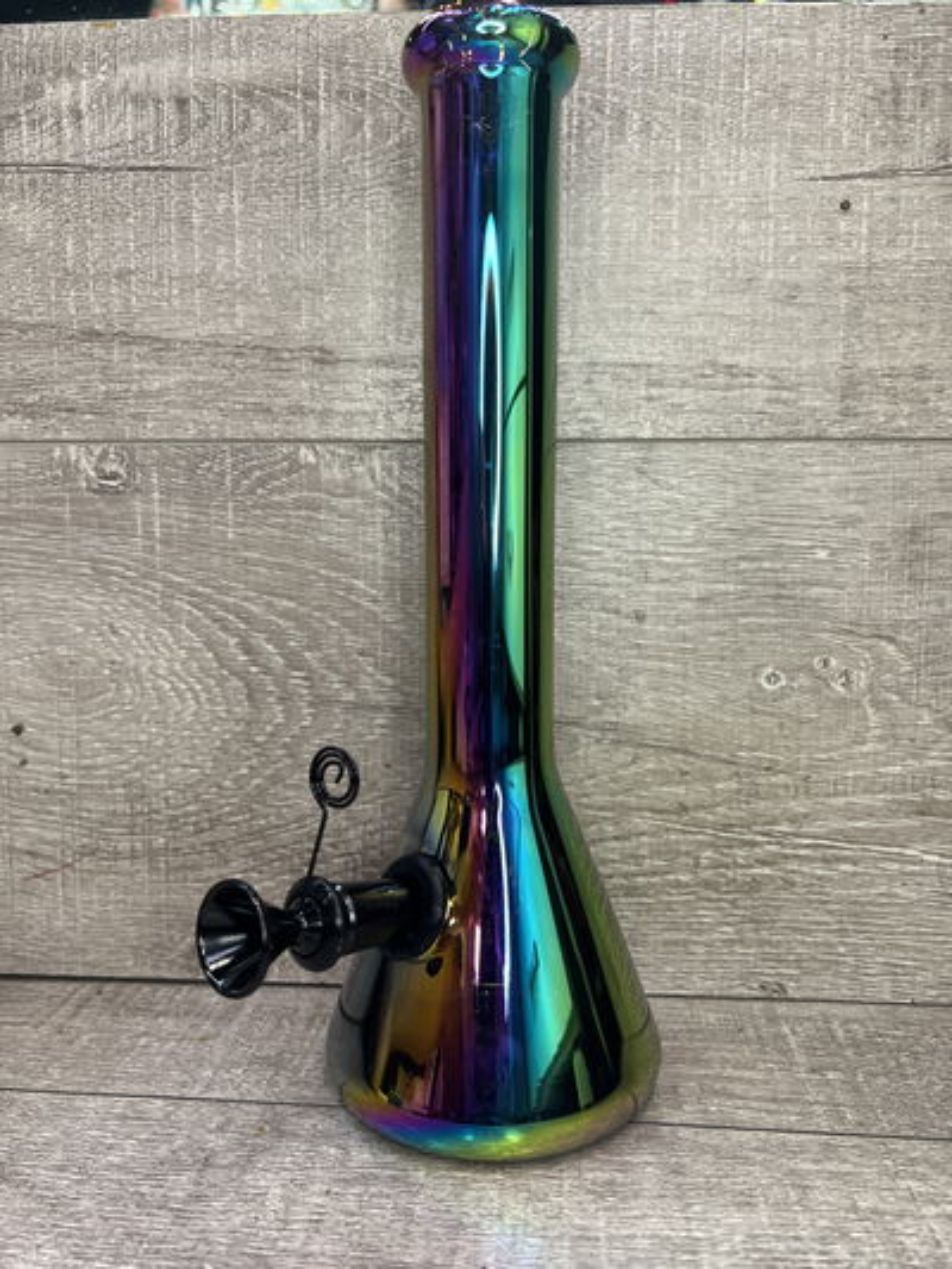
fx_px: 953
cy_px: 634
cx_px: 476
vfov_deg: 67.3
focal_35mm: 26
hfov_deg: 53.1
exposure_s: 1/100
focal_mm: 5.7
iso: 125
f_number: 1.5
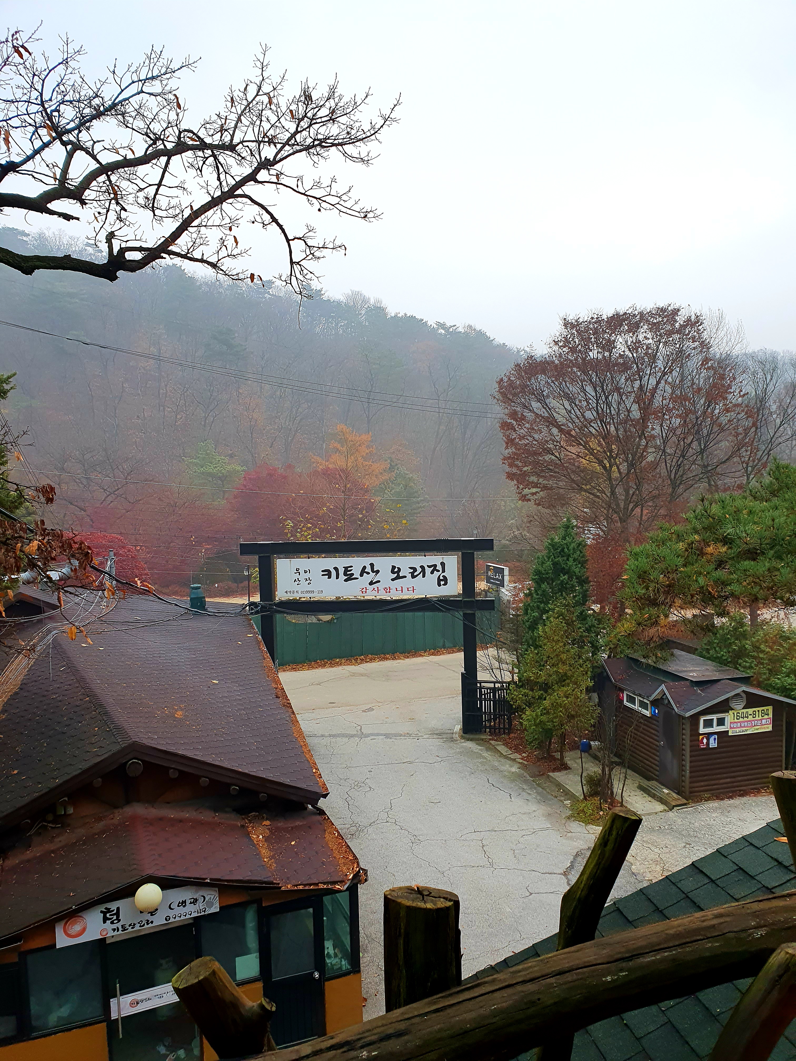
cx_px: 398
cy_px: 530
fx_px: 797
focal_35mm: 26
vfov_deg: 67.3
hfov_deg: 53.1
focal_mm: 4.32
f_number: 2.4
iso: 50
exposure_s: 1/120
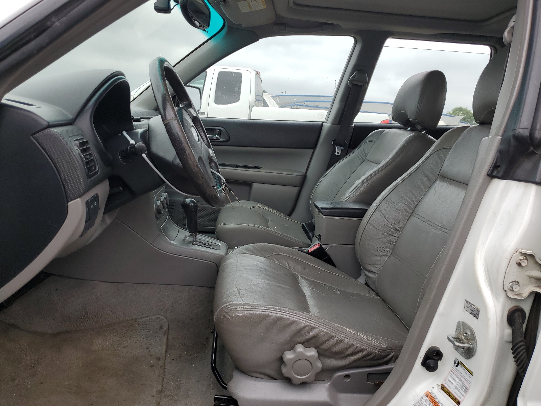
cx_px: 270
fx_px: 406
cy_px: 203
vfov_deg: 53.1
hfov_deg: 67.3
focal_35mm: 26
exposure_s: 1/1429
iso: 50
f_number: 1.5
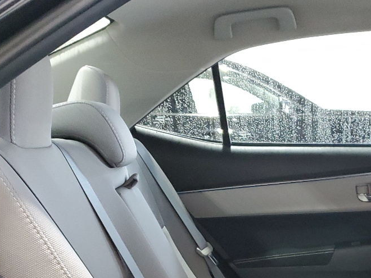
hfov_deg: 29.3
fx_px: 675
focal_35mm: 63
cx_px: 343
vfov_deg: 21.9
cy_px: 315
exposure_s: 1/60.2
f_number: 1.5
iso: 324
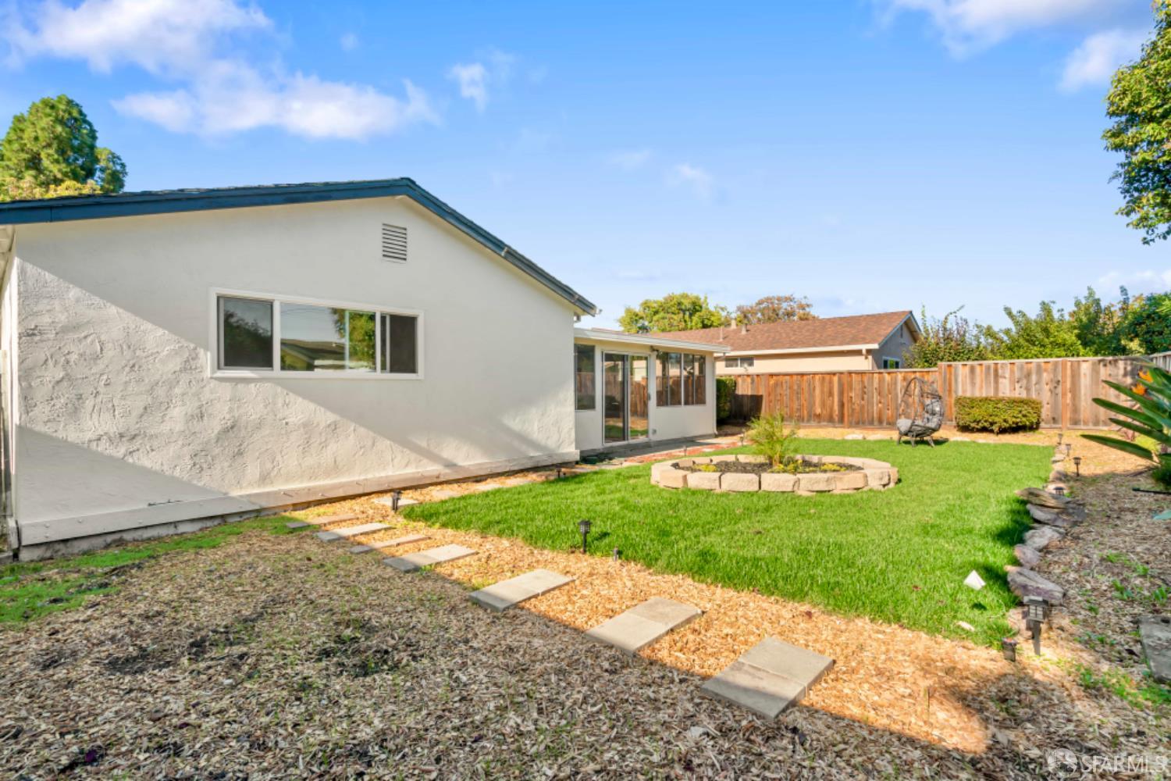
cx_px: 586
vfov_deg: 73.7
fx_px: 520
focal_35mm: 16
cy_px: 390
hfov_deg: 96.7
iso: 400
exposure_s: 1/320
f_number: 11
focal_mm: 16
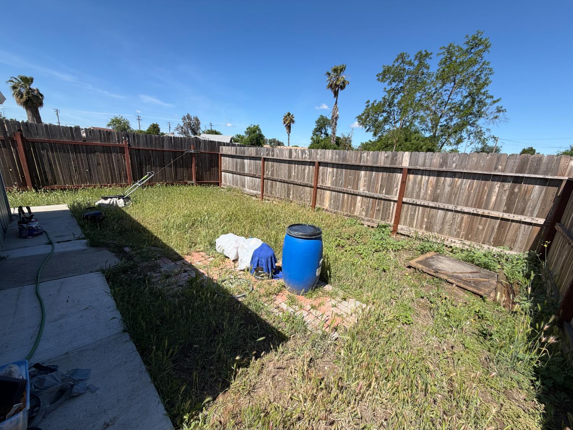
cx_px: 286
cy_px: 215
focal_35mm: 14
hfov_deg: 102.1
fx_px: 232
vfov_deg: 85.7
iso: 25
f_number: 2.2
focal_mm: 2.22
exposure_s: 1/770
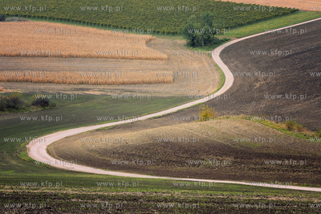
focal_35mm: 112
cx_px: 160
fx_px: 998
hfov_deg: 18.3
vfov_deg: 12.2
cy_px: 107
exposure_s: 1/15
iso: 800
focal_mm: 112
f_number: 16
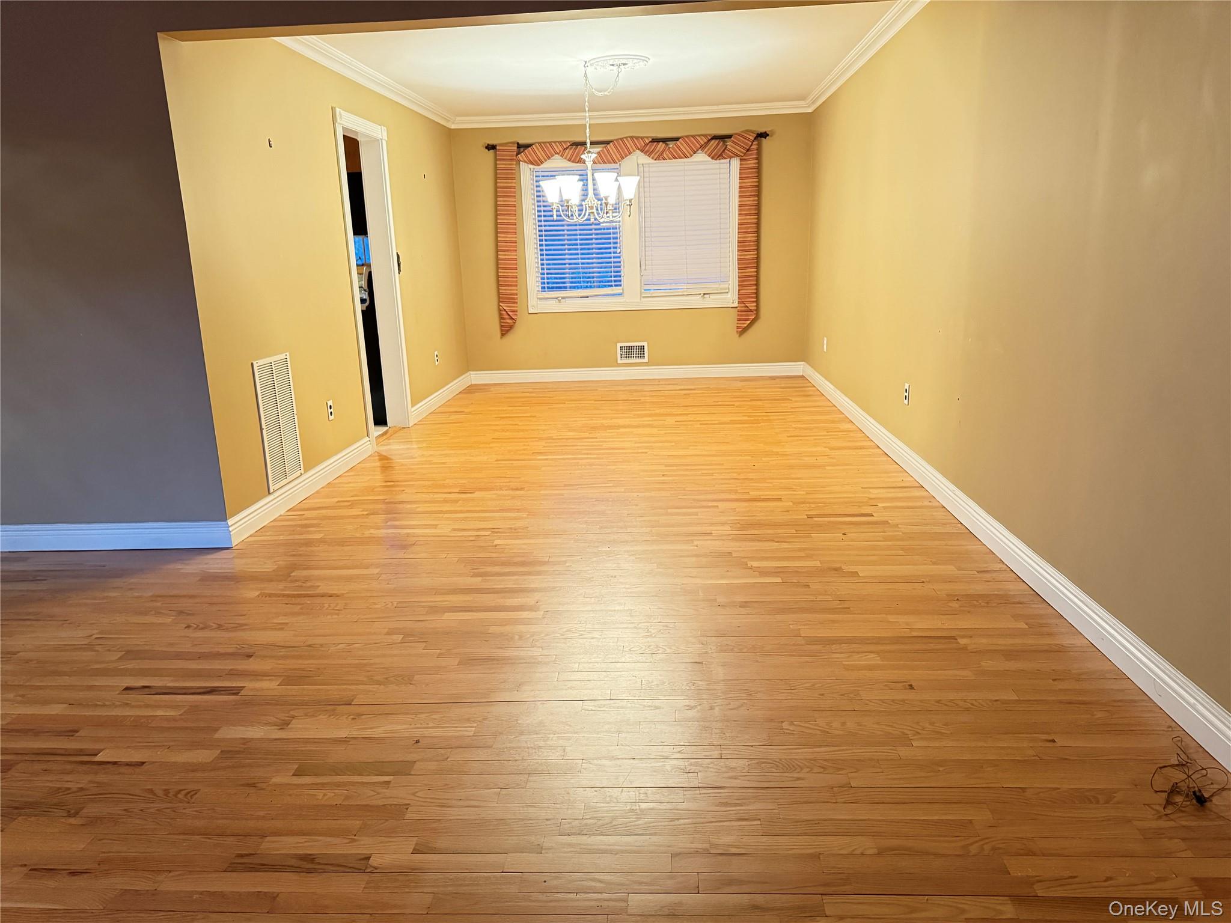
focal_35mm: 24
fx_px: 853
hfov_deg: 71.6
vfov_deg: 56.8
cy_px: 462
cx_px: 616
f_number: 1.78
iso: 1000
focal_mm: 6.76
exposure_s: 1/40
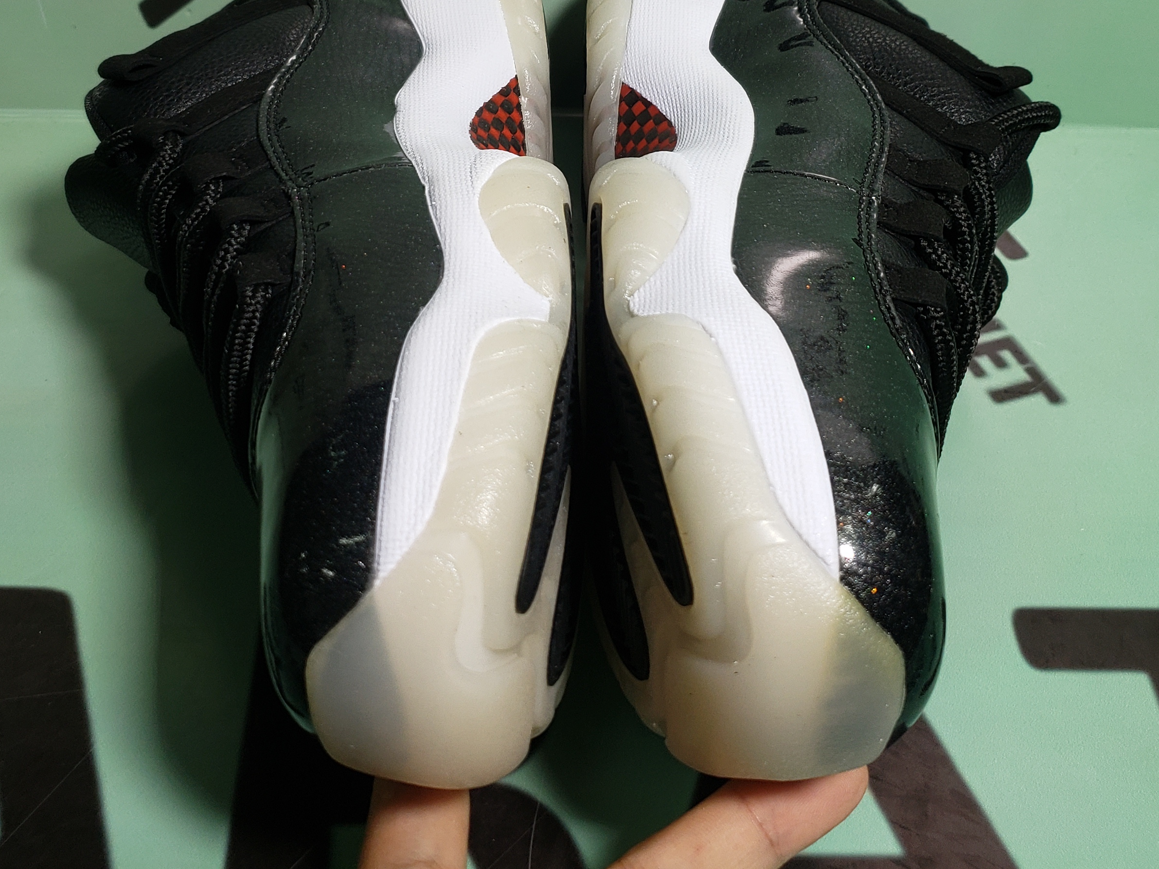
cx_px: 556
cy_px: 136
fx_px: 1473
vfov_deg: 31.7
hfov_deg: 42.9
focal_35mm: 44
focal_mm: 4.3
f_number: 1.5
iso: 50
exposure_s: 1/305
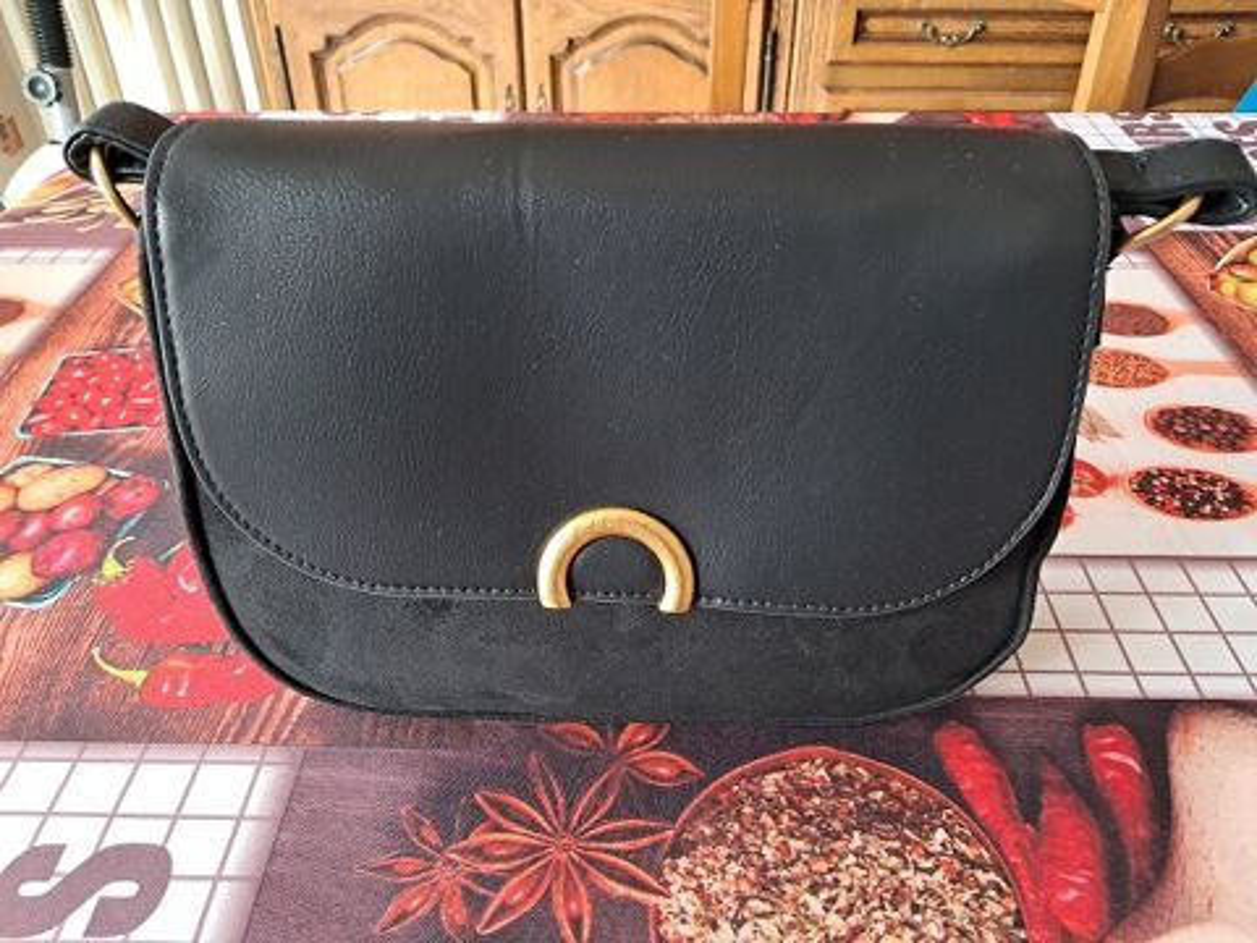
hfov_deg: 65.3
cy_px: 472
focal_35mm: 27
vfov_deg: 51.4
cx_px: 628
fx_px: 980
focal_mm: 4
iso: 250
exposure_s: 1/60
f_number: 1.8
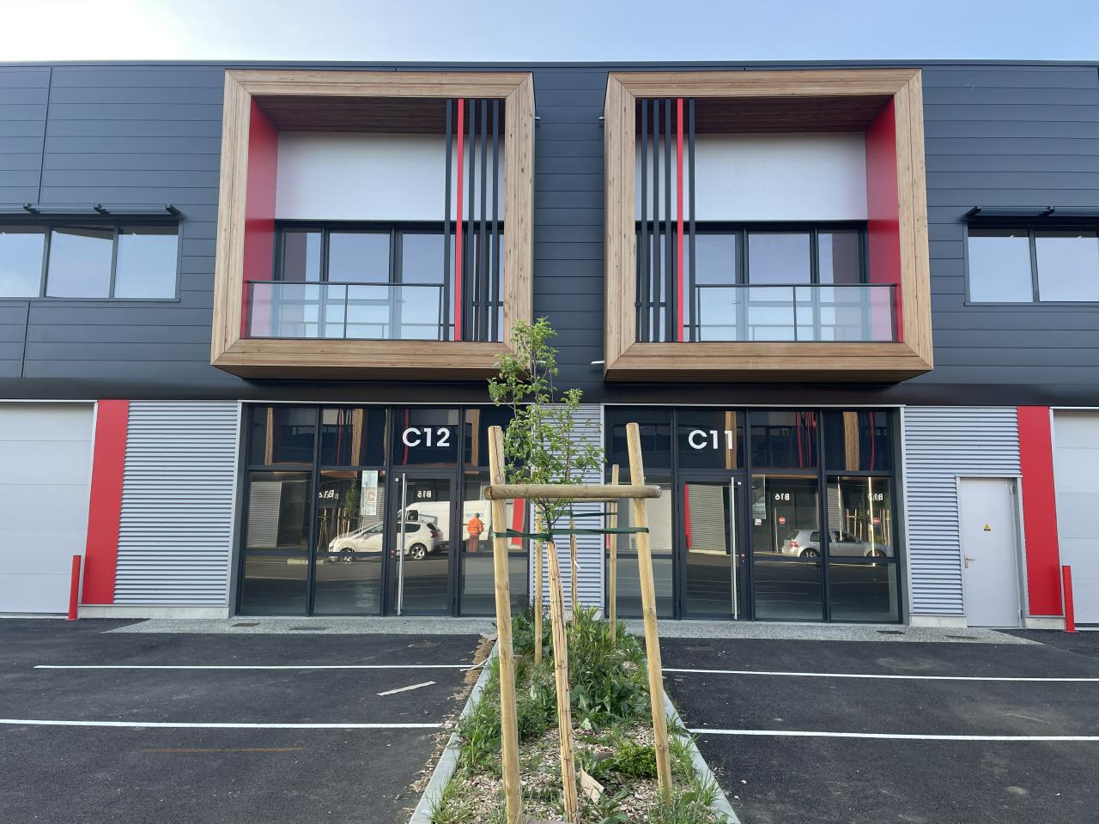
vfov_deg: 53.1
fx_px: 825
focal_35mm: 26
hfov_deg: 67.3
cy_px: 412
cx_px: 550
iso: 32
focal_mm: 4.2
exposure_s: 1/320
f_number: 1.6
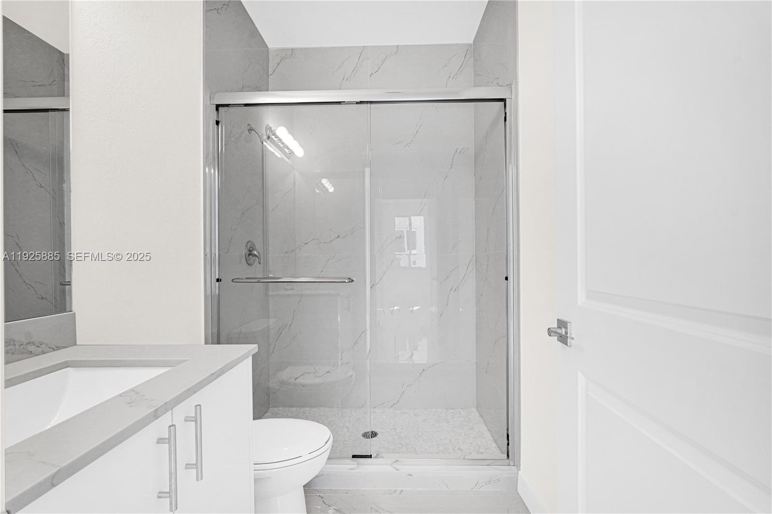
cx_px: 386
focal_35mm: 16
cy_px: 257
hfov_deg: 96.7
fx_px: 343
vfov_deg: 73.7
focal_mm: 16
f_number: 8
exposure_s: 1/30
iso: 320
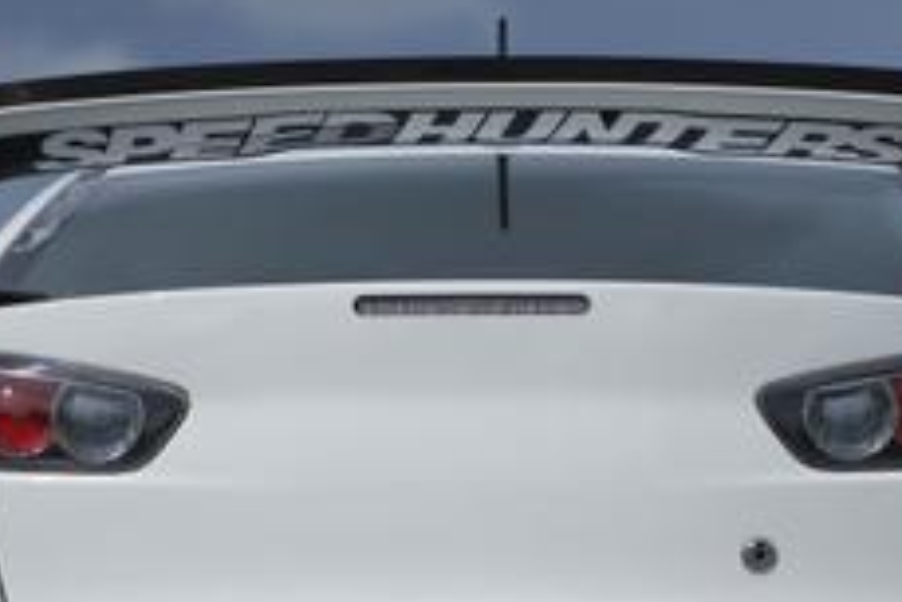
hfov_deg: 11.0
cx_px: 500
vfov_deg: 7.3
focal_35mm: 187
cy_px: 637
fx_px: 4688
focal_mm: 85
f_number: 1.8
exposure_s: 1/6400
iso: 50
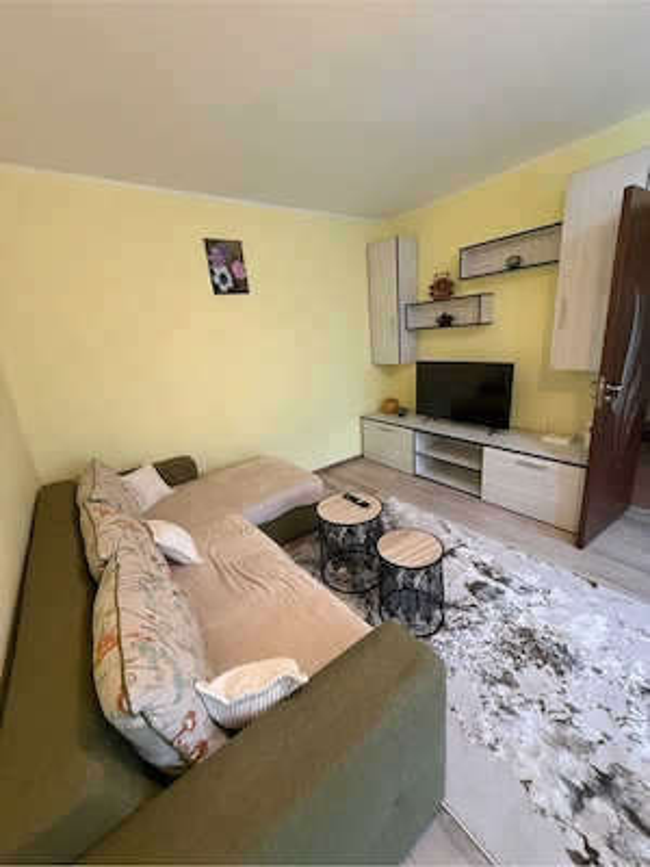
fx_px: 351
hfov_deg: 85.7
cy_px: 434
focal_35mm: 14
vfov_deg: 102.1
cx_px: 325
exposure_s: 1/50
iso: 400
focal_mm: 2.22
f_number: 2.2
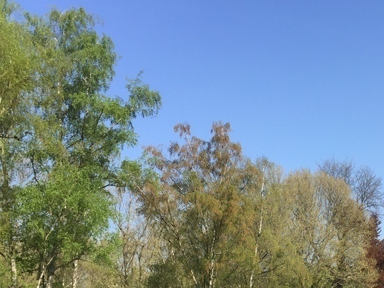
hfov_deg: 34.9
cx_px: 340
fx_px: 577
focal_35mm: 52
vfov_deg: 27.1
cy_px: 254
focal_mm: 4.15
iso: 32
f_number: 2.2
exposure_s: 1/1319
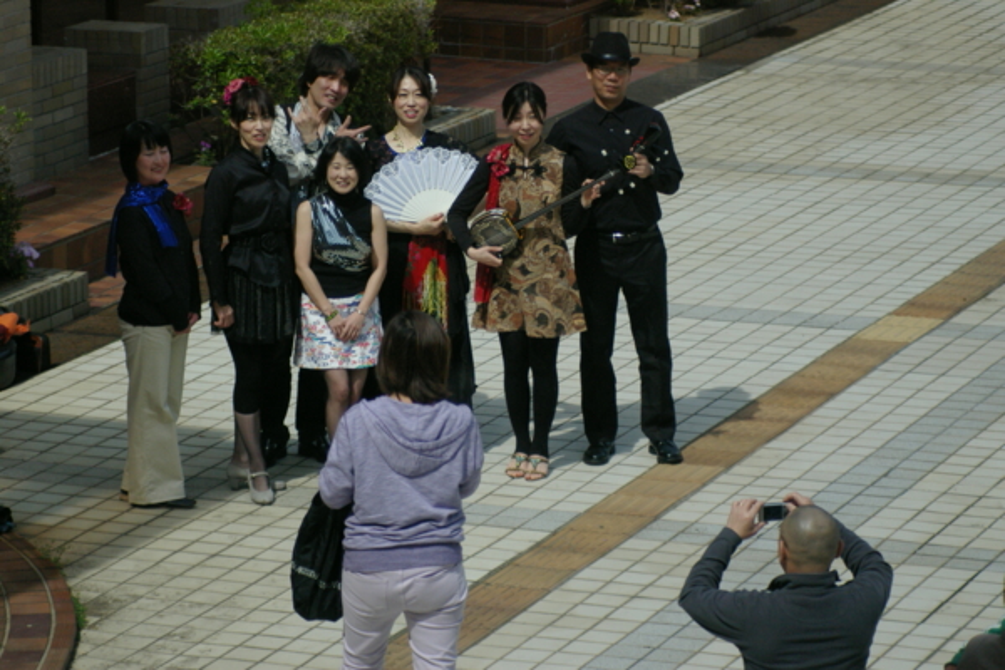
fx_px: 4187
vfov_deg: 9.1
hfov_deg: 13.7
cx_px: 502
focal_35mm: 150
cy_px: 335
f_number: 4.5
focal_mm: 100
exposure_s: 1/4000
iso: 800
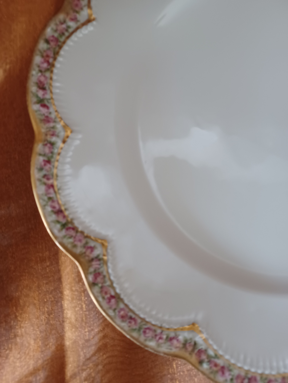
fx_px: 277
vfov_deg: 69.4
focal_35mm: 25
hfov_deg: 54.9
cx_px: 144
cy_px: 192
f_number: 1.8
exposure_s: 1/24
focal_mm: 4.6
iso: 640
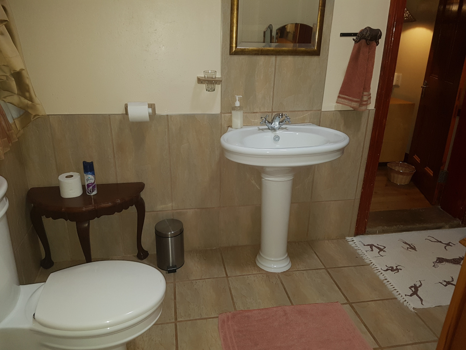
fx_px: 350
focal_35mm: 26
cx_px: 233
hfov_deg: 67.3
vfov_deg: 53.1
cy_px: 175
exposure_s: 1/24
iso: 160
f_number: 1.7
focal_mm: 4.2
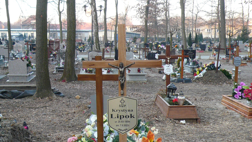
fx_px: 334
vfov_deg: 23.9
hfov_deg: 41.3
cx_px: 126
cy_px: 86
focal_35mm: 50
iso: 100
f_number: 2.9
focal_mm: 4.9
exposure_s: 1/60
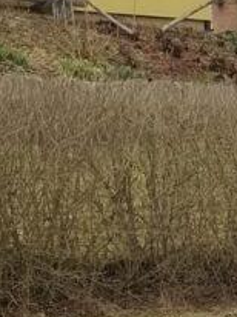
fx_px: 1921
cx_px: 822
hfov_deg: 6.2
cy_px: 311
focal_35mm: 210
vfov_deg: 9.4
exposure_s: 1/443
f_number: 1.8
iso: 50
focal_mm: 4.75
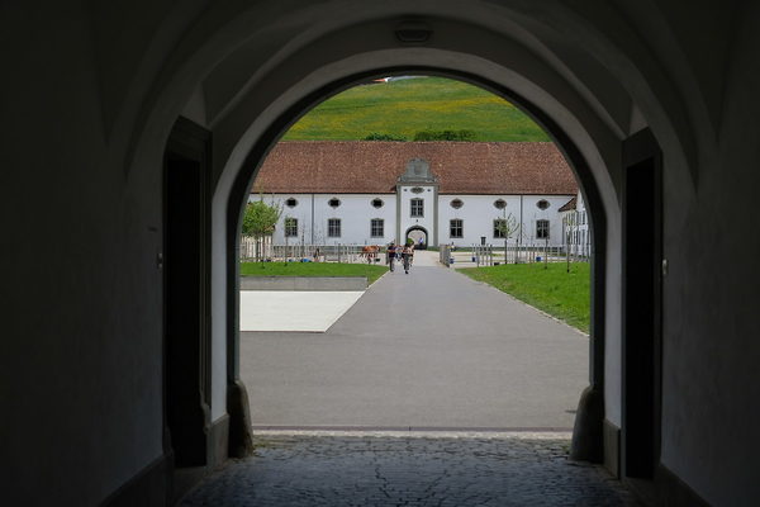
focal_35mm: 58
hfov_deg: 34.5
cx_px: 380
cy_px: 254
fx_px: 1224
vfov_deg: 23.4
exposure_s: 1/1250
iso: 200
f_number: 4
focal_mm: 38.8
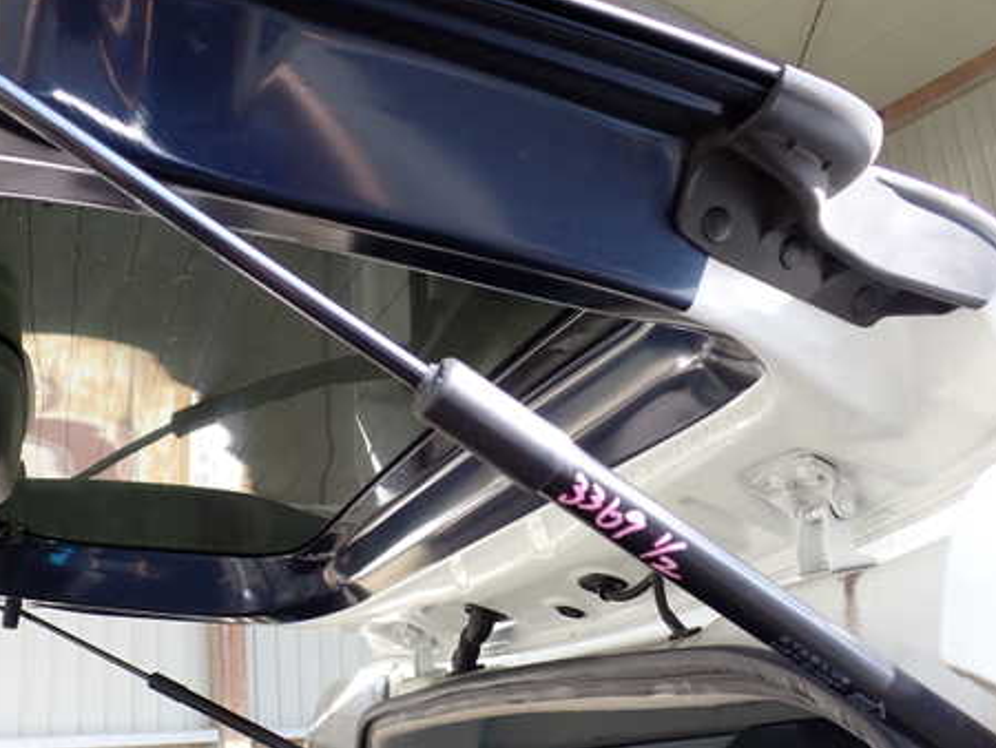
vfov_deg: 36.0
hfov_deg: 46.7
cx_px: 434
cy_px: 414
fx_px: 1152
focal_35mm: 40
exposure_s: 1/125
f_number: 3.2
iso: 100
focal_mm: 5.4
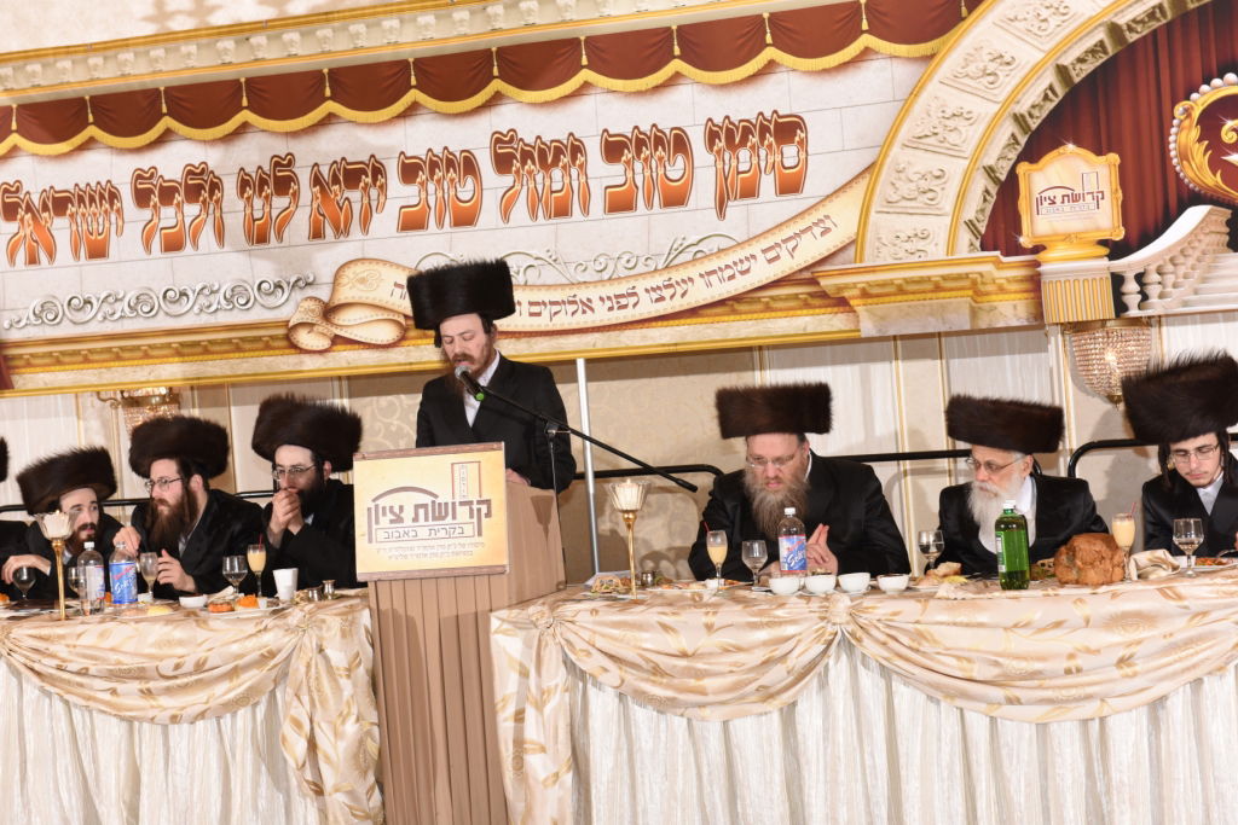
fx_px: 2407
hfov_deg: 28.8
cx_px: 619
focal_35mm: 70
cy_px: 412
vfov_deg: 19.5
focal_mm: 70
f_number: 6.3
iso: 800
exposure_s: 1/160
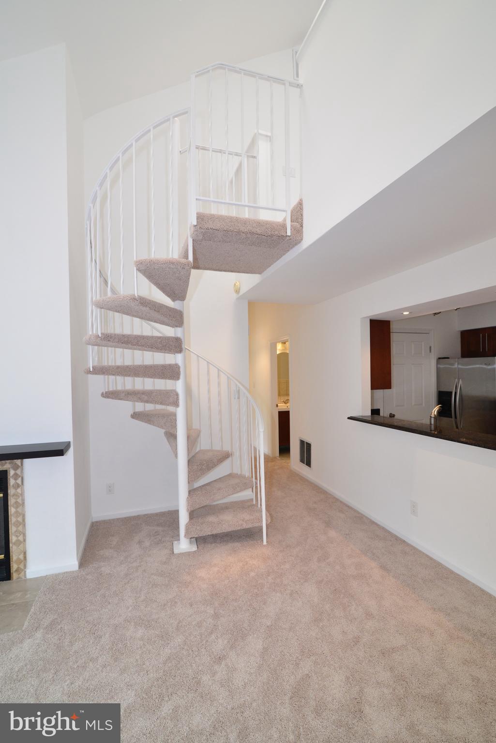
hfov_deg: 73.8
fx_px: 330
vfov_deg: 96.7
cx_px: 248
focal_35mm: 16
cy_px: 372
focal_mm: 16
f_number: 5.6
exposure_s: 1/100
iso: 1600
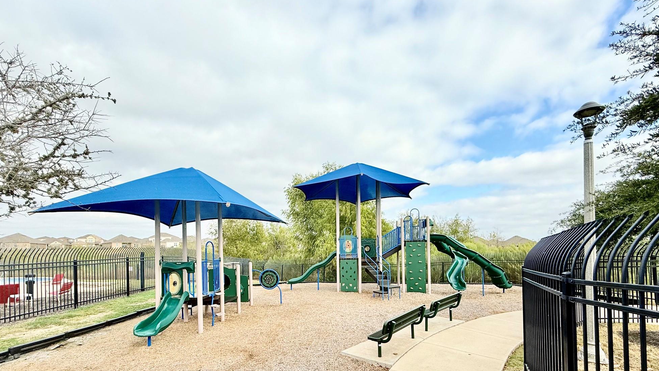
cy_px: 245
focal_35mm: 16
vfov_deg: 65.4
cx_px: 327
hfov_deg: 99.4
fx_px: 280
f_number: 2.2
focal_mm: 2.22
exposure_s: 1/1431
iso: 50
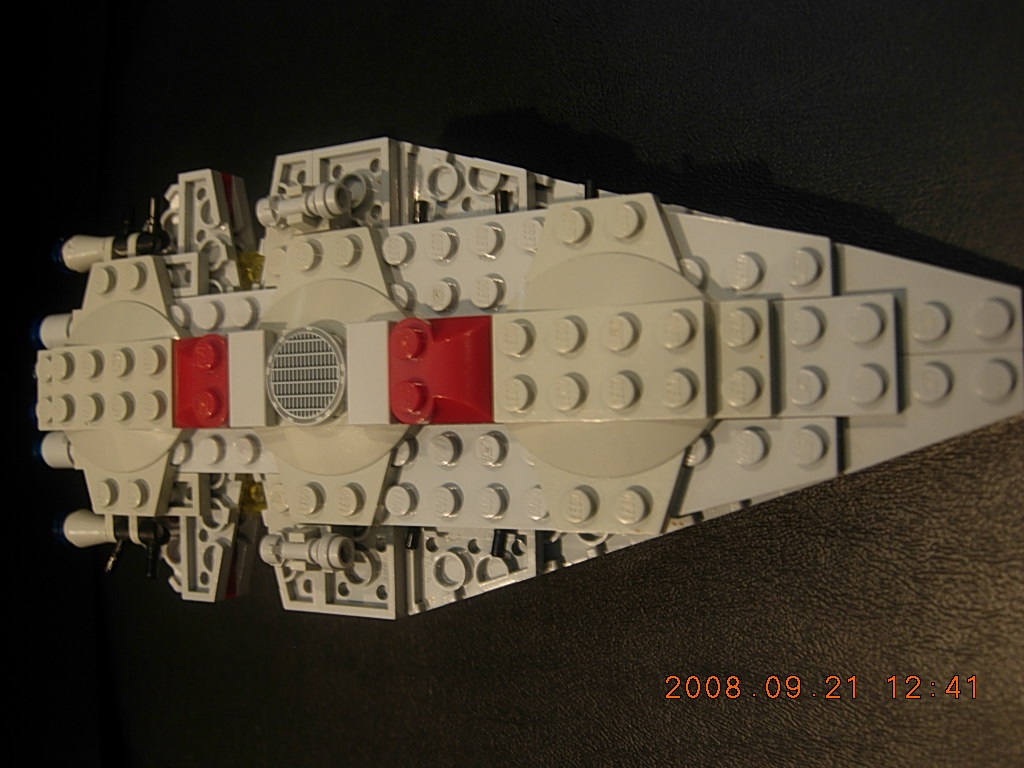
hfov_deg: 51.4
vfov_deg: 39.7
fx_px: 1065
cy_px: 384
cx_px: 512
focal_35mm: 36
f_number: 2.7
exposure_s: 1/4.1
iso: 50
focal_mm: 7.5
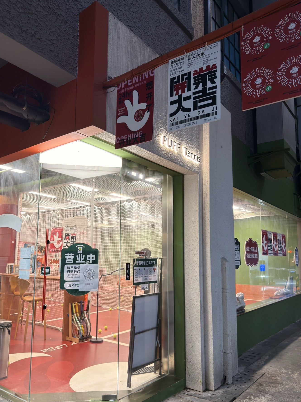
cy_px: 218
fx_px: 313
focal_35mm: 27
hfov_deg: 51.2
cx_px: 134
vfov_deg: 65.2
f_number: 1.78
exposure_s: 1/50
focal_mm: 6.76
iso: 160
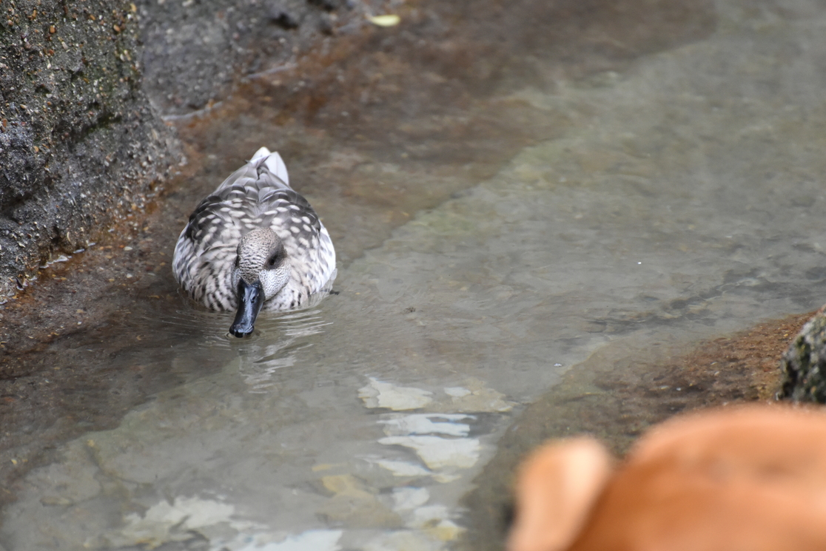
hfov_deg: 6.0
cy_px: 276
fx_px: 7896
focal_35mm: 344
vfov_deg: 4.0
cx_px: 358
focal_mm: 300
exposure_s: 1/640
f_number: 5.6
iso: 4000
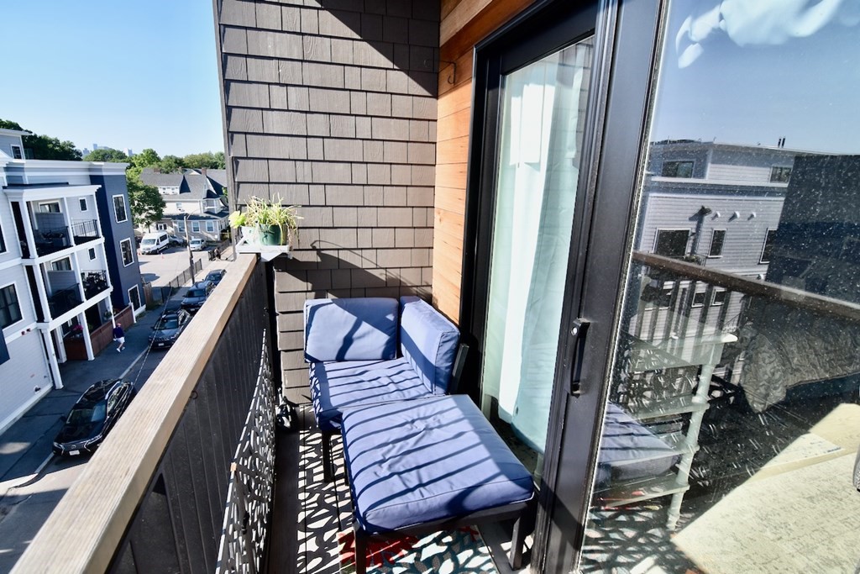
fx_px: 394
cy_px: 287
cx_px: 430
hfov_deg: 95.0
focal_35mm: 16
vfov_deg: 72.1
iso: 400
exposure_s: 1/500
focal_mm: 11
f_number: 8
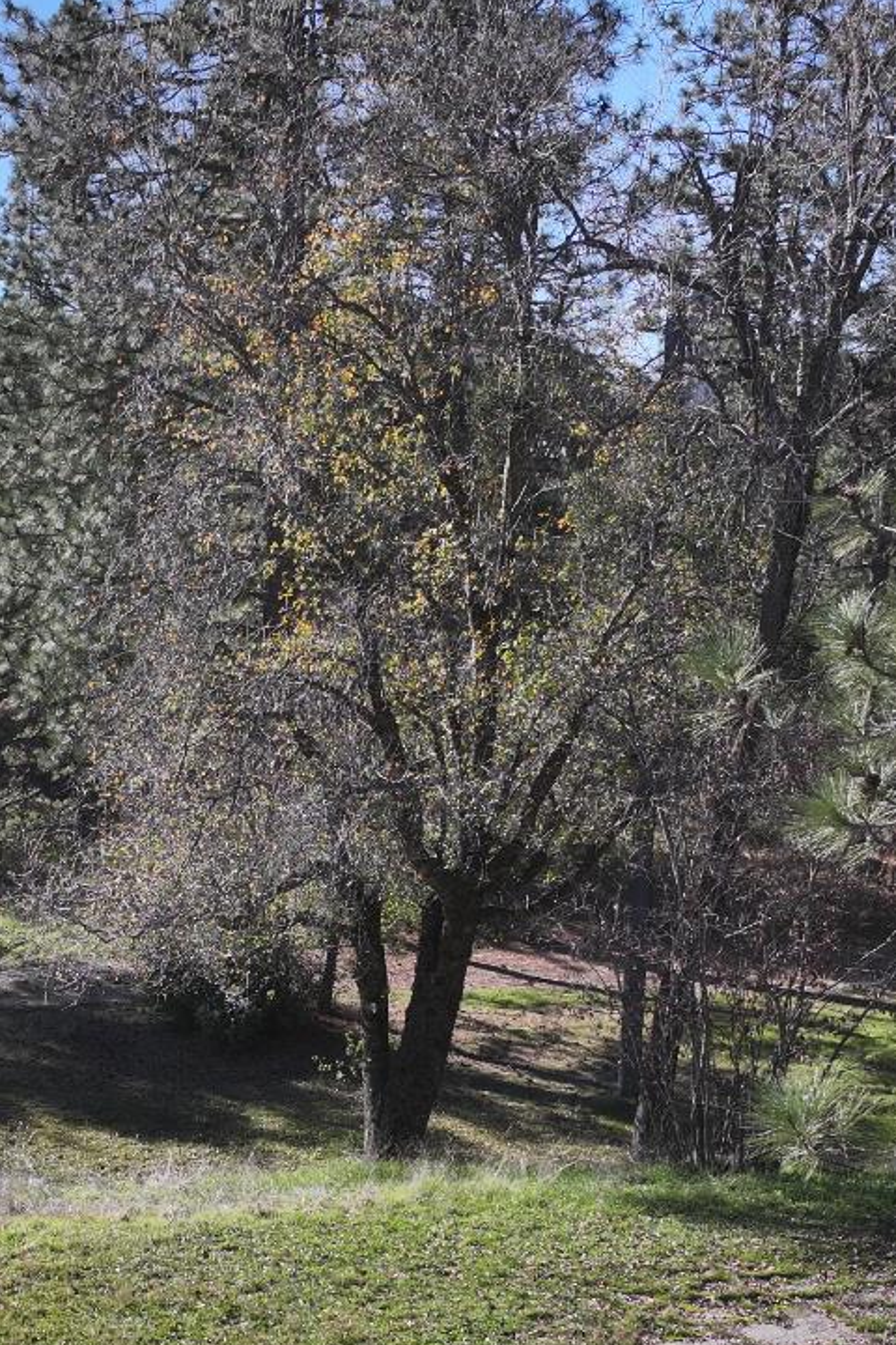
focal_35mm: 52
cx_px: 144
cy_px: 984
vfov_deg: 37.4
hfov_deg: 25.4
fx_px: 1941
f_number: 2.8
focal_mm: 12.29
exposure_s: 1/2000
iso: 170
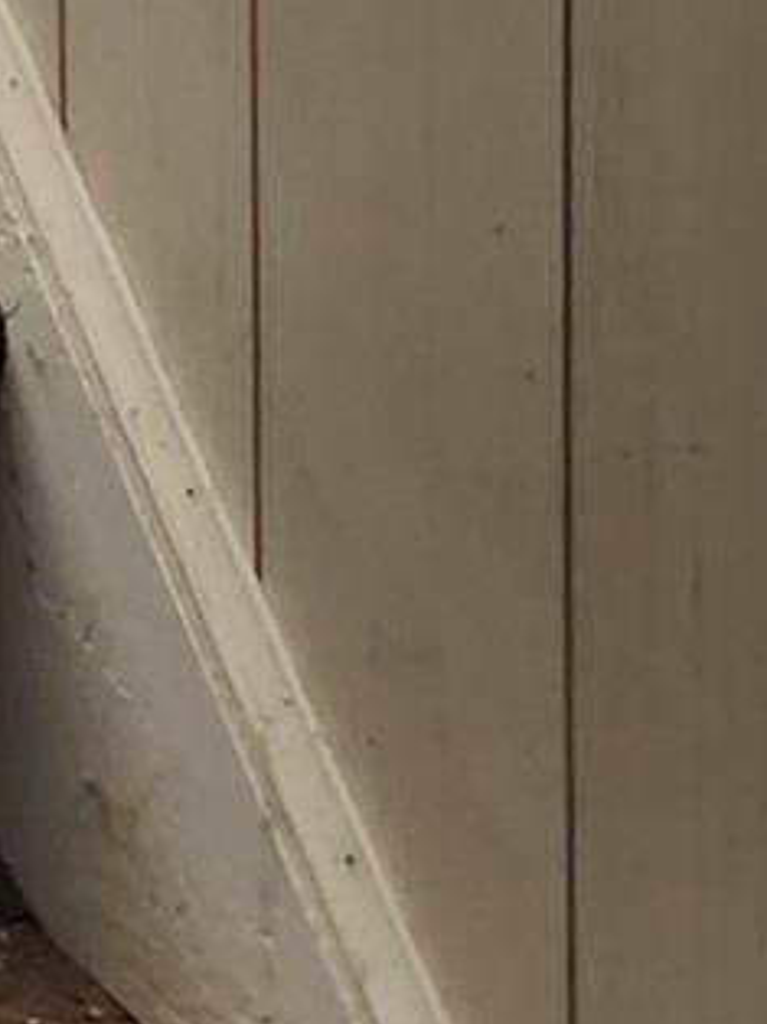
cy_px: -1154
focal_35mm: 169
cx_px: -1962
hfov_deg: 7.2
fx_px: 5000
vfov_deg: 10.5
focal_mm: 5.4
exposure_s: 1/120
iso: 160
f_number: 1.8
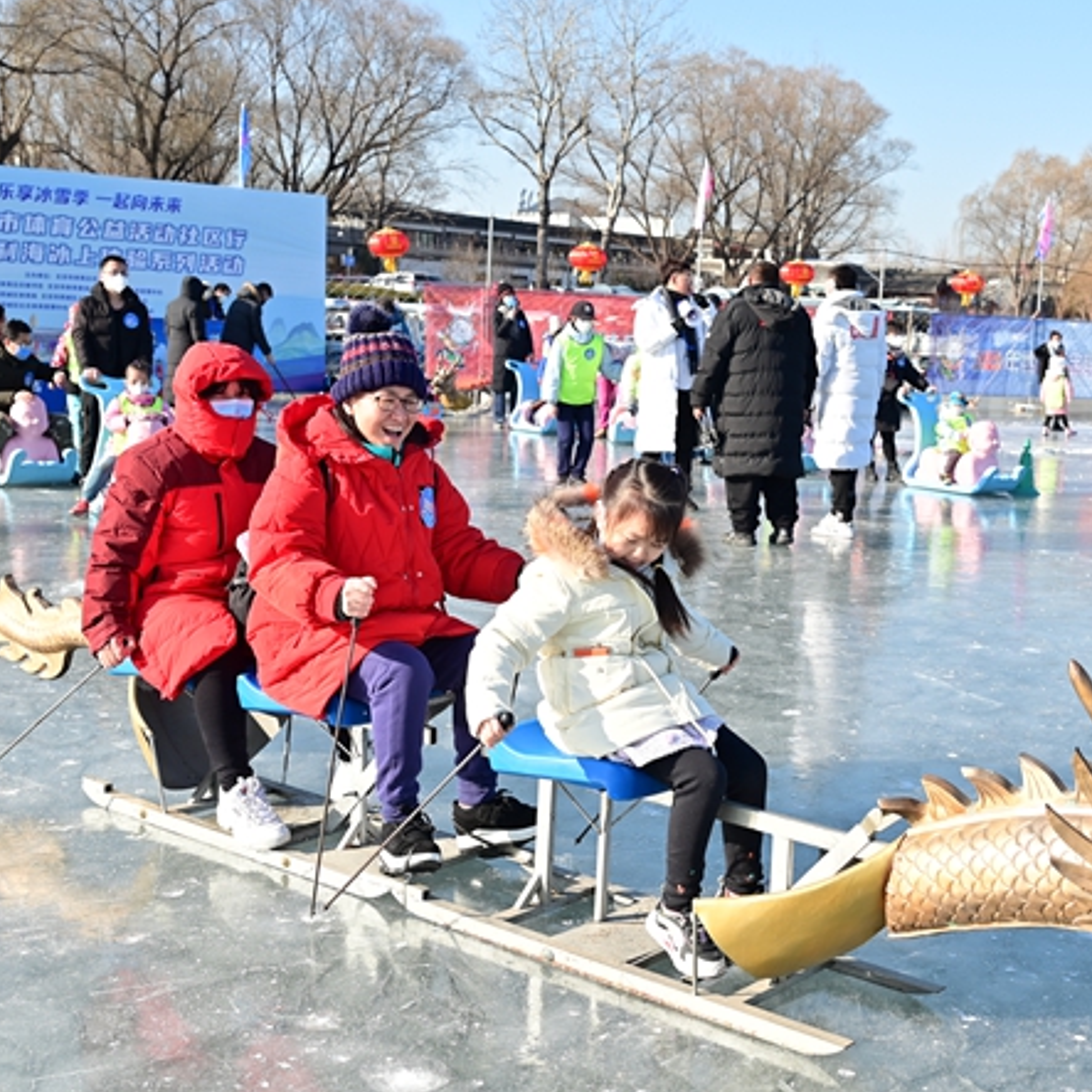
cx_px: 626
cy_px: 528
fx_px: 1669
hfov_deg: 36.2
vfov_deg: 36.2
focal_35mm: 47
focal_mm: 30.5
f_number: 4.5
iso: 200
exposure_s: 1/800
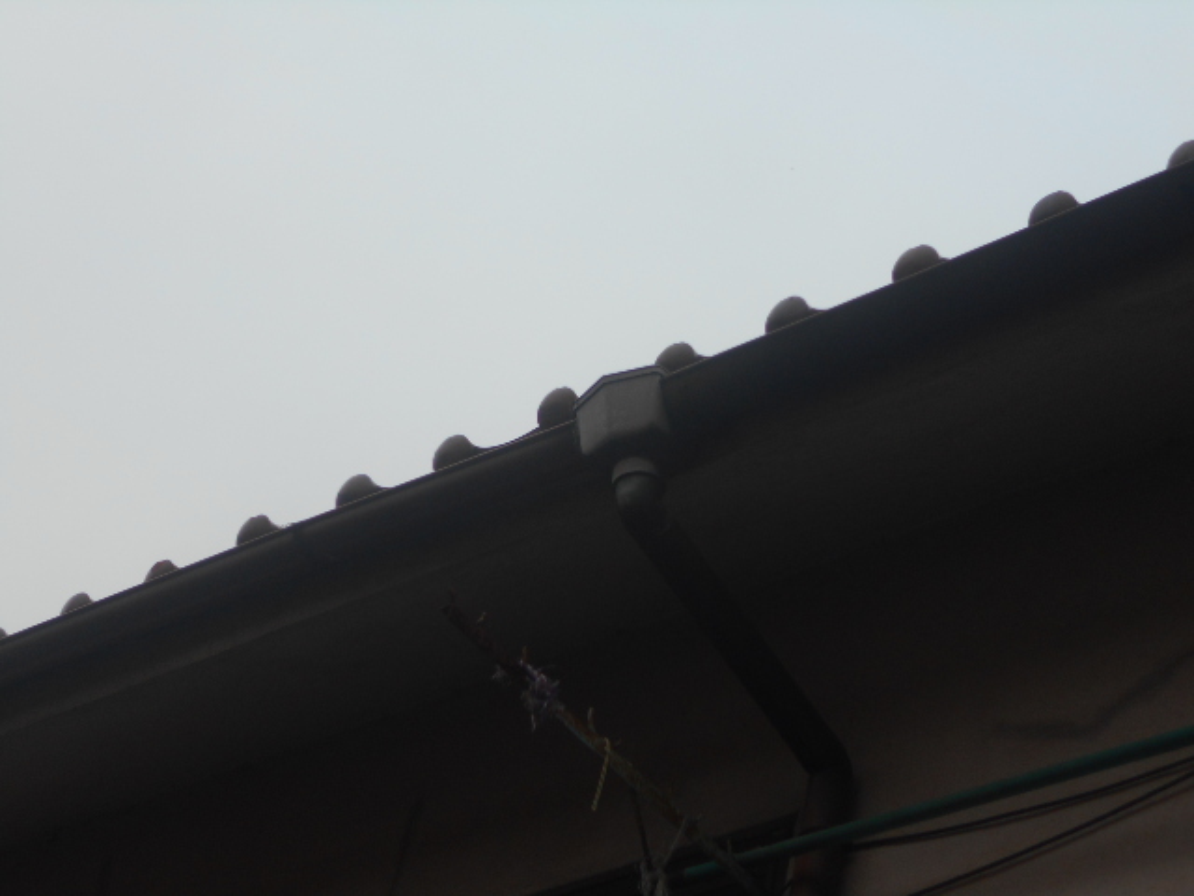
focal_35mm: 99
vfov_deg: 14.9
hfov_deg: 19.8
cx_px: 597
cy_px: 448
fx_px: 3415
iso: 80
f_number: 5.5
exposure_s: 1/200
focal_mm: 17.6
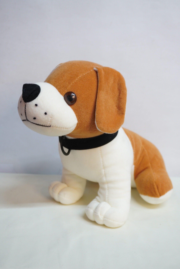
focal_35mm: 44
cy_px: 134
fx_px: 326
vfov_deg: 45.0
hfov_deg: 30.9
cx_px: 90
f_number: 5
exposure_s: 1/25
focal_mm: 29
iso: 800
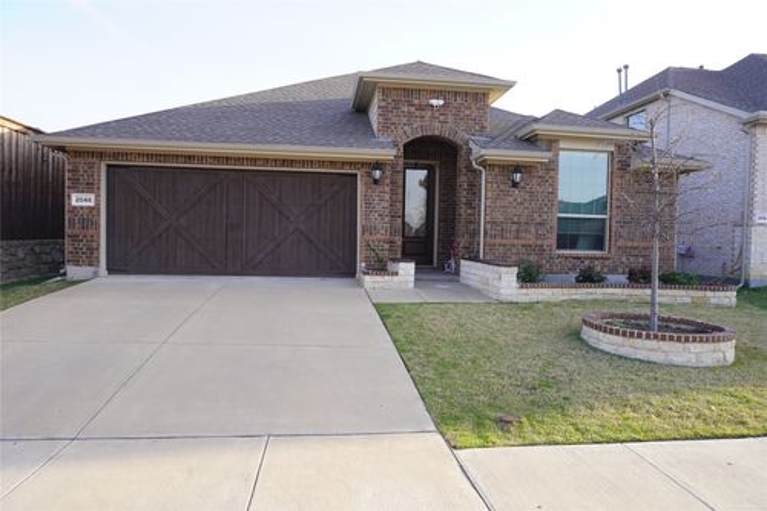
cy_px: 256
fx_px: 511
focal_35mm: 24
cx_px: 384
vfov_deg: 53.1
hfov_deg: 73.8
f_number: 6.3
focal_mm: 16
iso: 100
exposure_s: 1/100
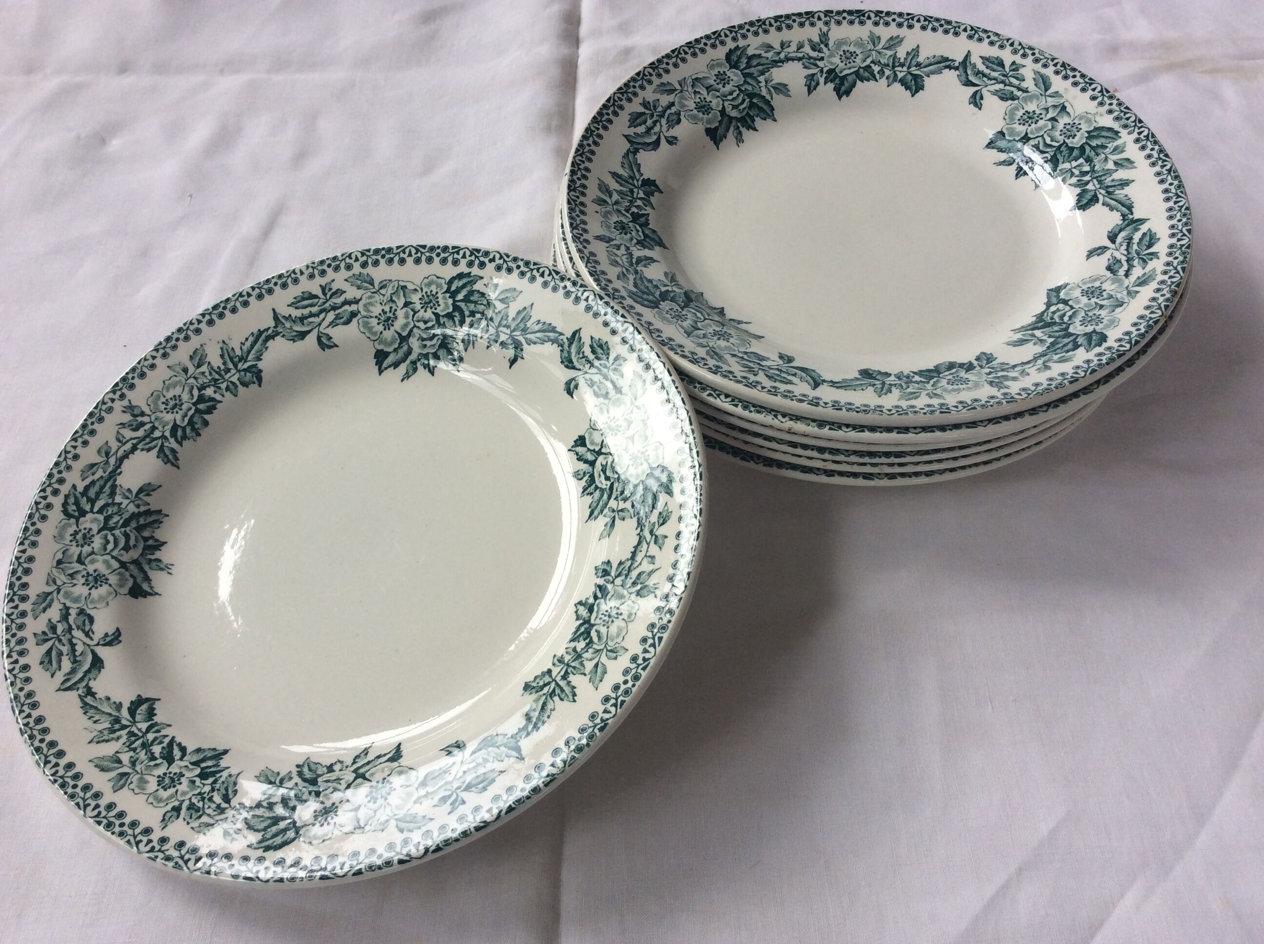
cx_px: 632
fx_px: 1167
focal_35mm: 32
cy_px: 472
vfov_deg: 44.1
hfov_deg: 56.9
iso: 32
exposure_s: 1/227
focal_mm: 3.3
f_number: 2.4
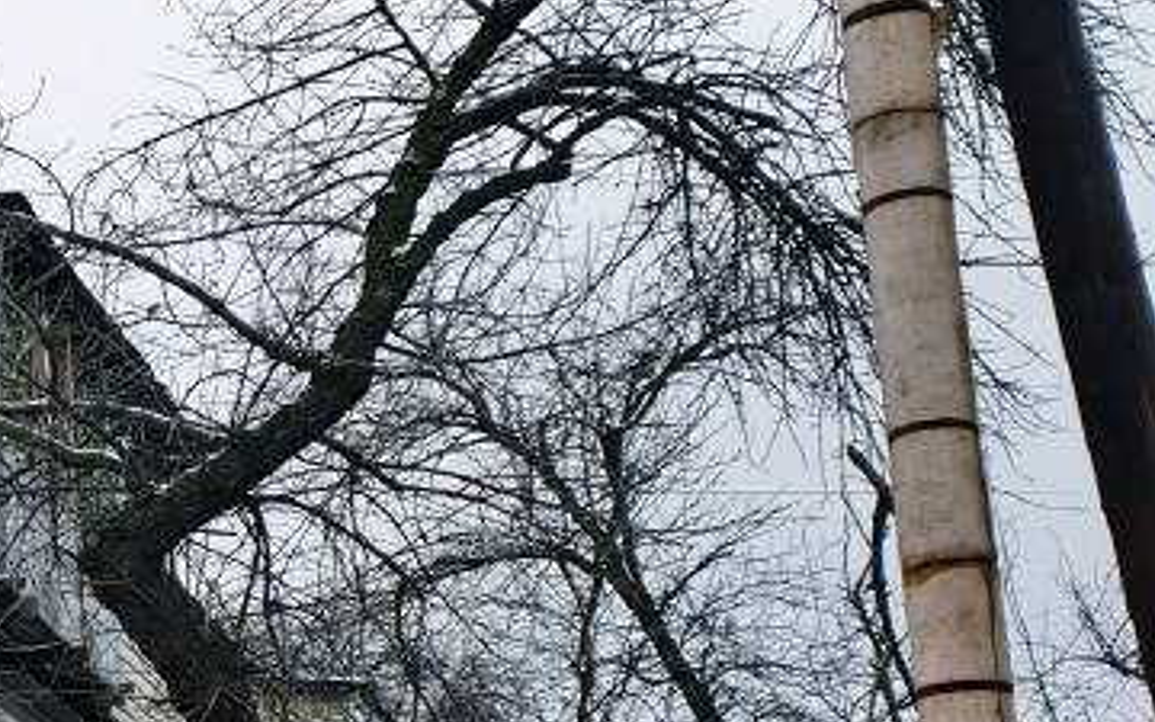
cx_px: -812
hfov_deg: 19.0
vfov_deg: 14.5
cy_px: 810
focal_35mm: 88
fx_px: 2770
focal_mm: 6.54
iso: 72
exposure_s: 1/723
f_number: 1.57
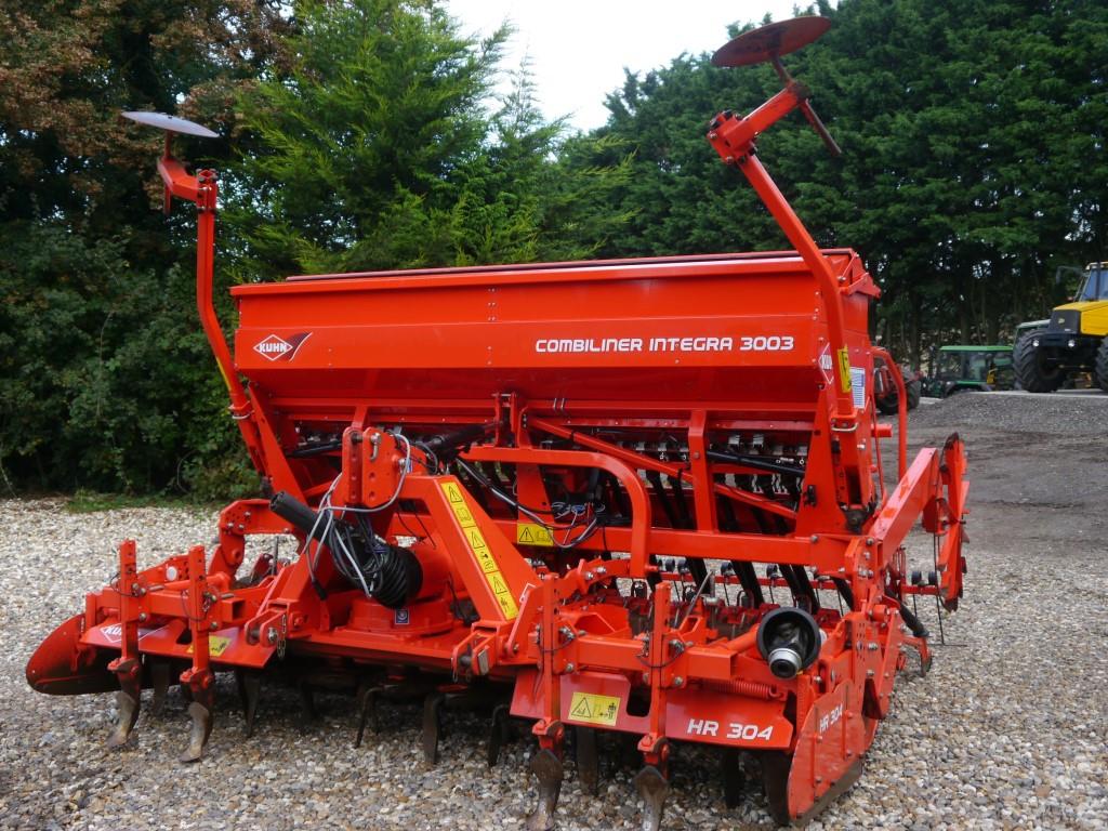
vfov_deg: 37.7
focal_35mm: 38
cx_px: 554
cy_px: 416
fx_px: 1216
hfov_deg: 49.0
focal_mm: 19
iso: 160
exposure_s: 1/125
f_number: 5
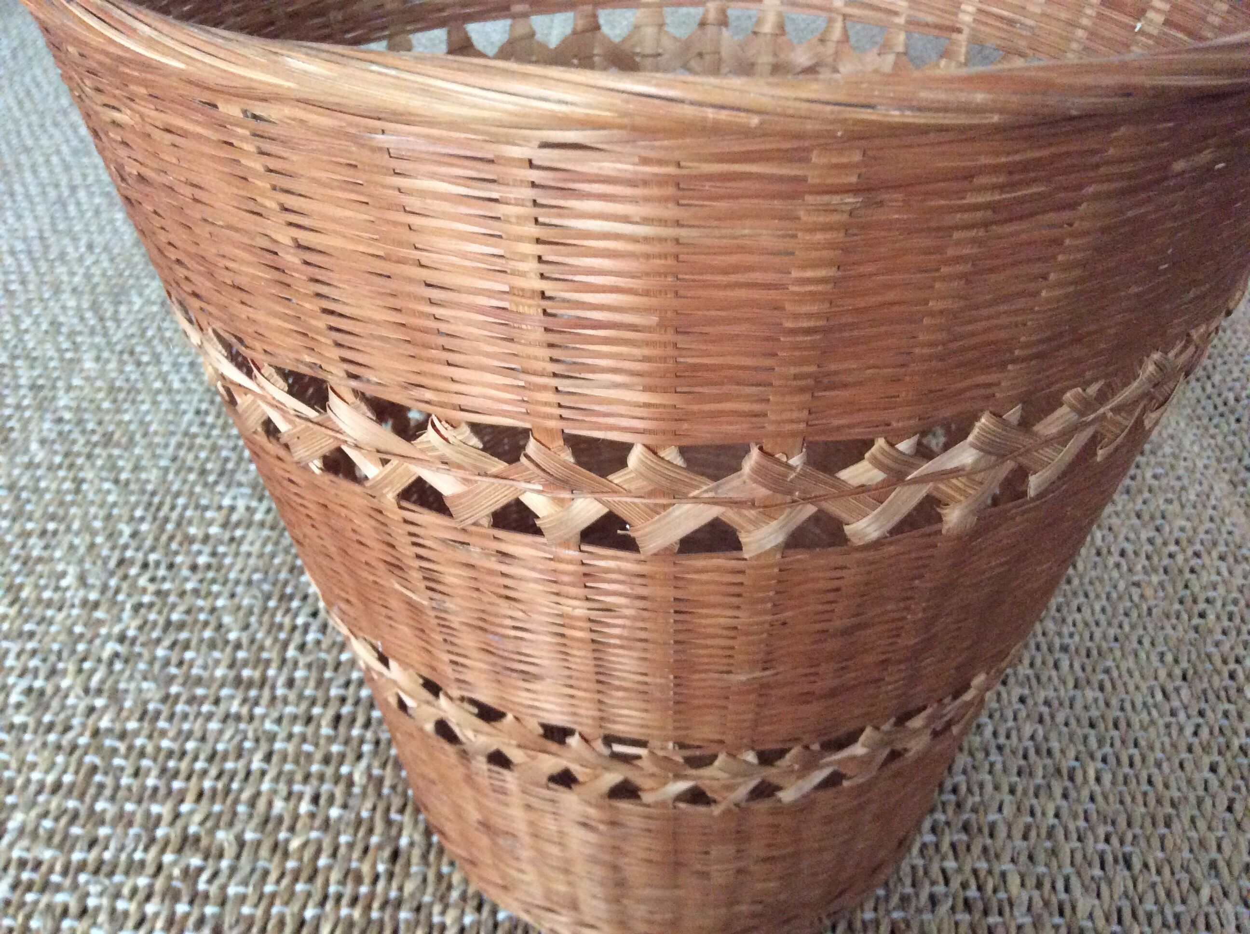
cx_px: 625
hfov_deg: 56.9
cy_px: 467
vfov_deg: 44.1
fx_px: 1154
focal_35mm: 32
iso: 320
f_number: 2.4
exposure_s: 1/17
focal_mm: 3.3
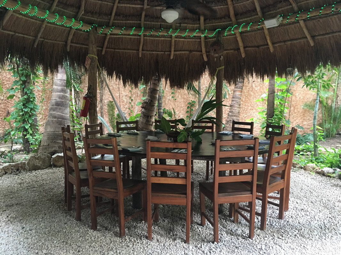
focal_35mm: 29
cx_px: 170
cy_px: 128
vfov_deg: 48.2
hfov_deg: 61.7
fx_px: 286
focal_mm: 4.15
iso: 80
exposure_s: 1/15
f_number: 2.2
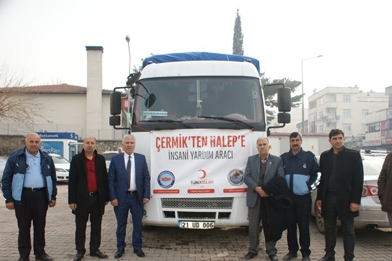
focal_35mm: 27
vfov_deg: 47.9
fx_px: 294
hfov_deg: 67.4
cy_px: 130
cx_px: 196
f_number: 7.1
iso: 100
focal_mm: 18
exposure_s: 1/80
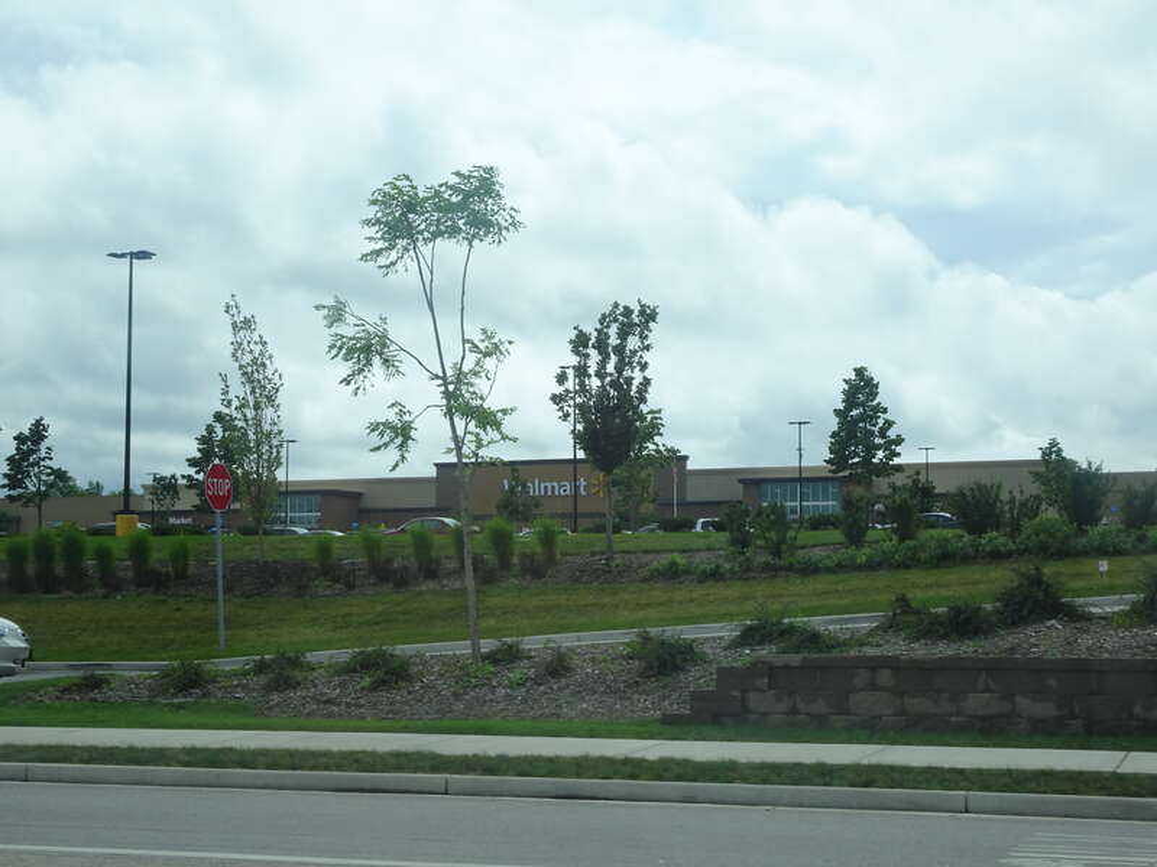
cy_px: 434
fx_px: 1872
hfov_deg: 34.3
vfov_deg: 26.1
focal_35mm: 56
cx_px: 578
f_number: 4.5
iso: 80
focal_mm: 9.52
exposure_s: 1/800
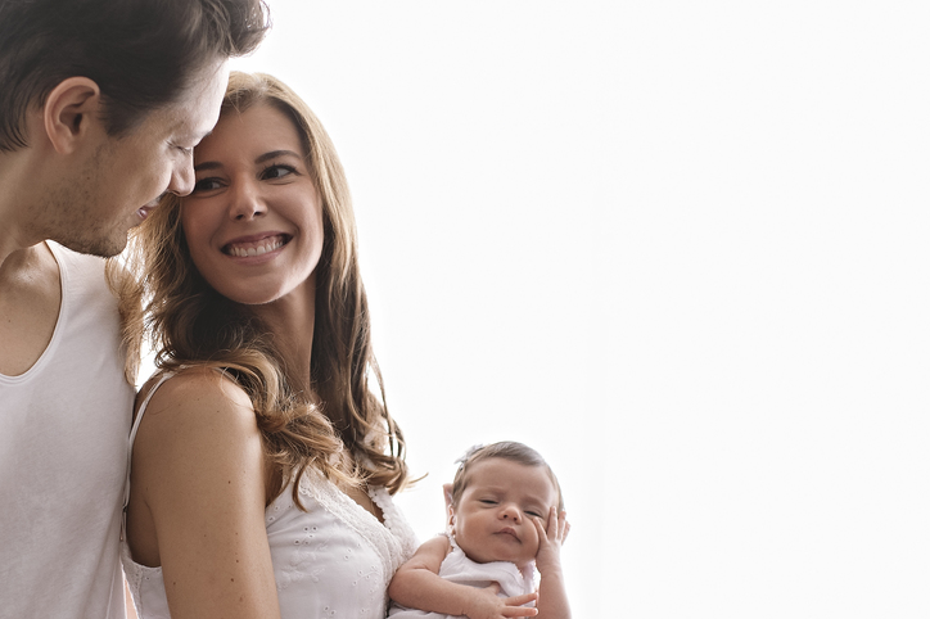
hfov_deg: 34.3
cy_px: 387
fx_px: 1498
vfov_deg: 23.3
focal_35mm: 58
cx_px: 340
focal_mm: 35
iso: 400
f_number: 2.5
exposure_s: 1/200
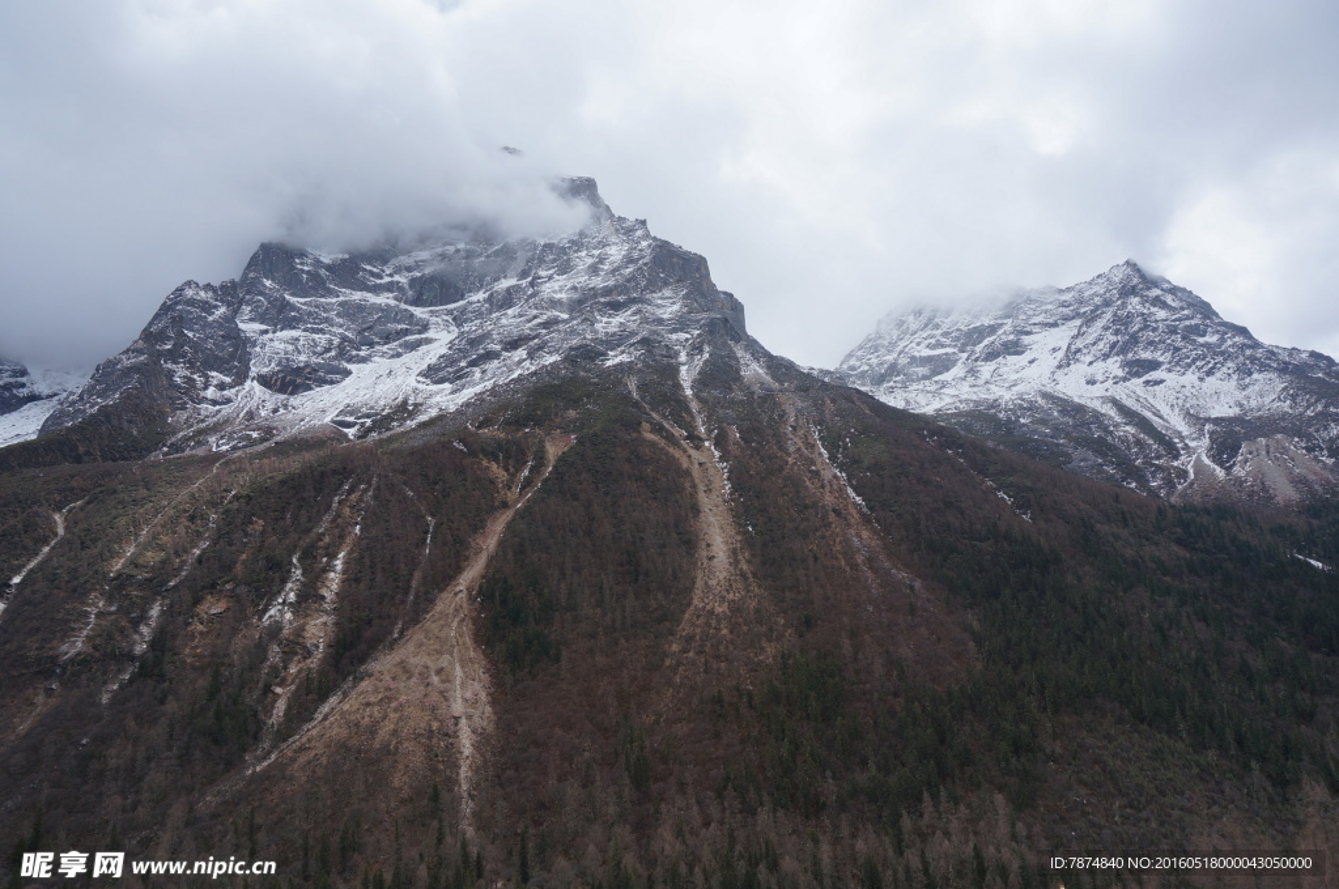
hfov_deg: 73.8
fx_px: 892
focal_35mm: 24
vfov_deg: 53.0
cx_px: 670
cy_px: 444
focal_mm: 16
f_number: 9
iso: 100
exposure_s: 1/320
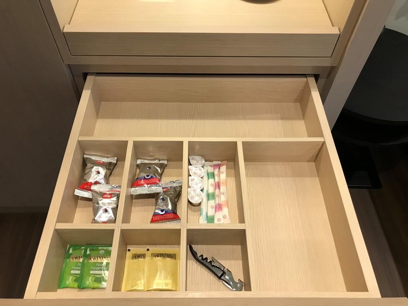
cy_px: 153
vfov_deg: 49.7
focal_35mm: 28
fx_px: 330
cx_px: 204
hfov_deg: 63.4
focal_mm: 3.99
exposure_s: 1/20
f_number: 1.8
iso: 40
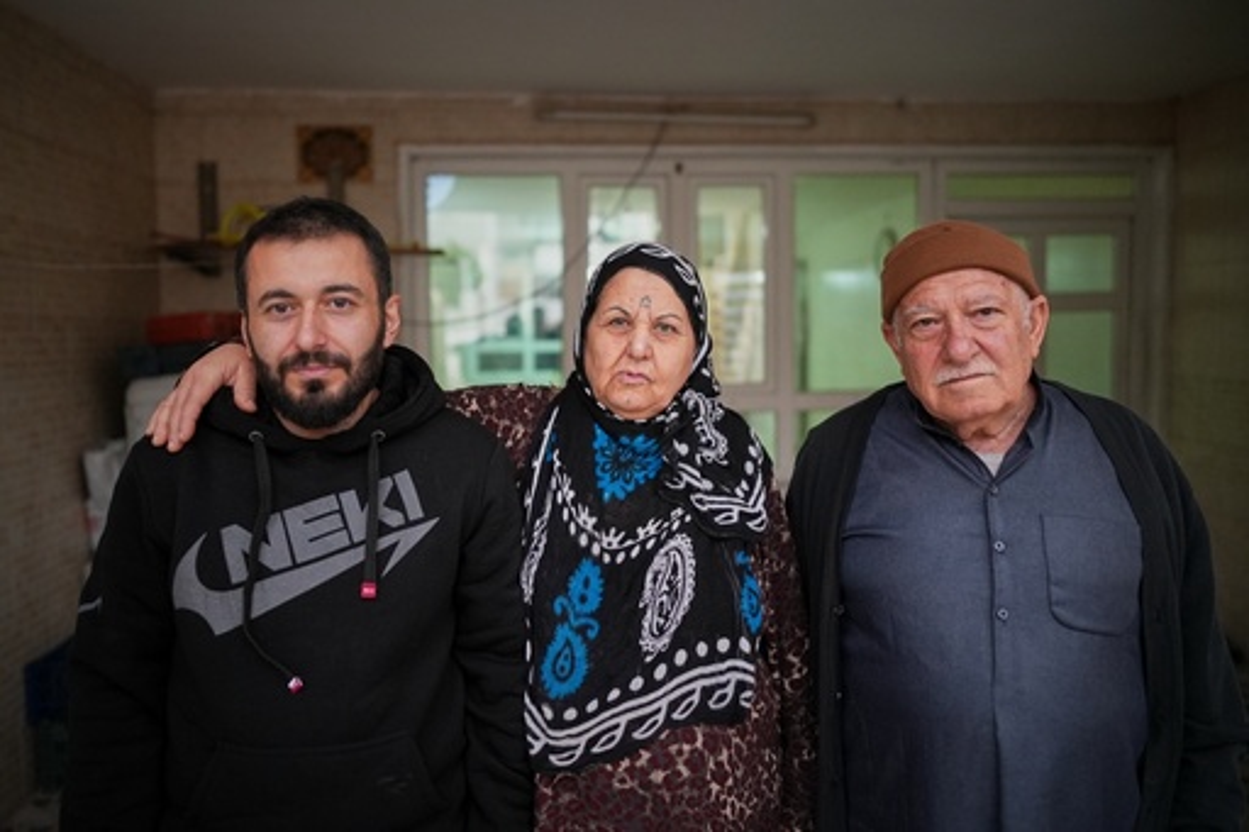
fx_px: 832
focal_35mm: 24
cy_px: 416
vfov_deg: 53.1
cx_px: 624
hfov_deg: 73.8
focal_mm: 24
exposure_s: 1/200
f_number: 1.4
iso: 2500
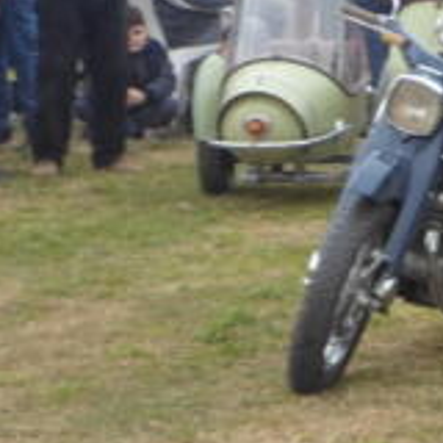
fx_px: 4402
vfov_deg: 5.8
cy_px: 65
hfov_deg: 5.7
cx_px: 576
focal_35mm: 304
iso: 80
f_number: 5.7
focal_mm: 19.8
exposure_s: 1/60
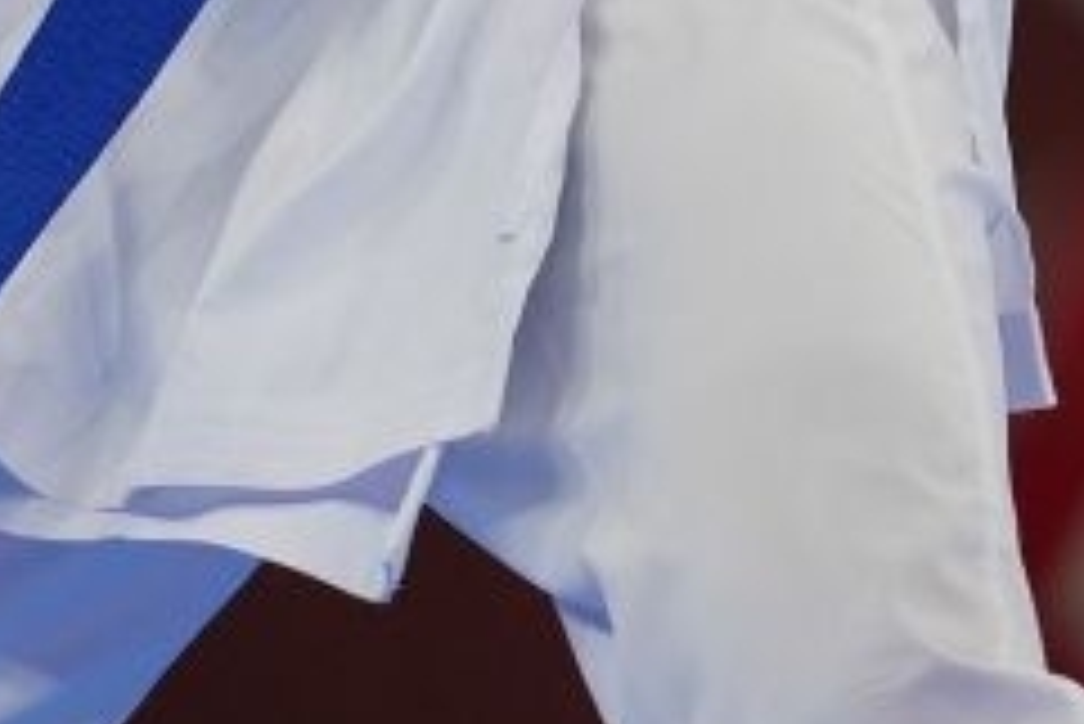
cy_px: -908
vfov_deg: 0.9
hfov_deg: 1.4
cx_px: 1732
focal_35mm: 1495
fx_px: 45041
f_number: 2.8
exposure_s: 1/1000
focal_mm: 200
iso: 500
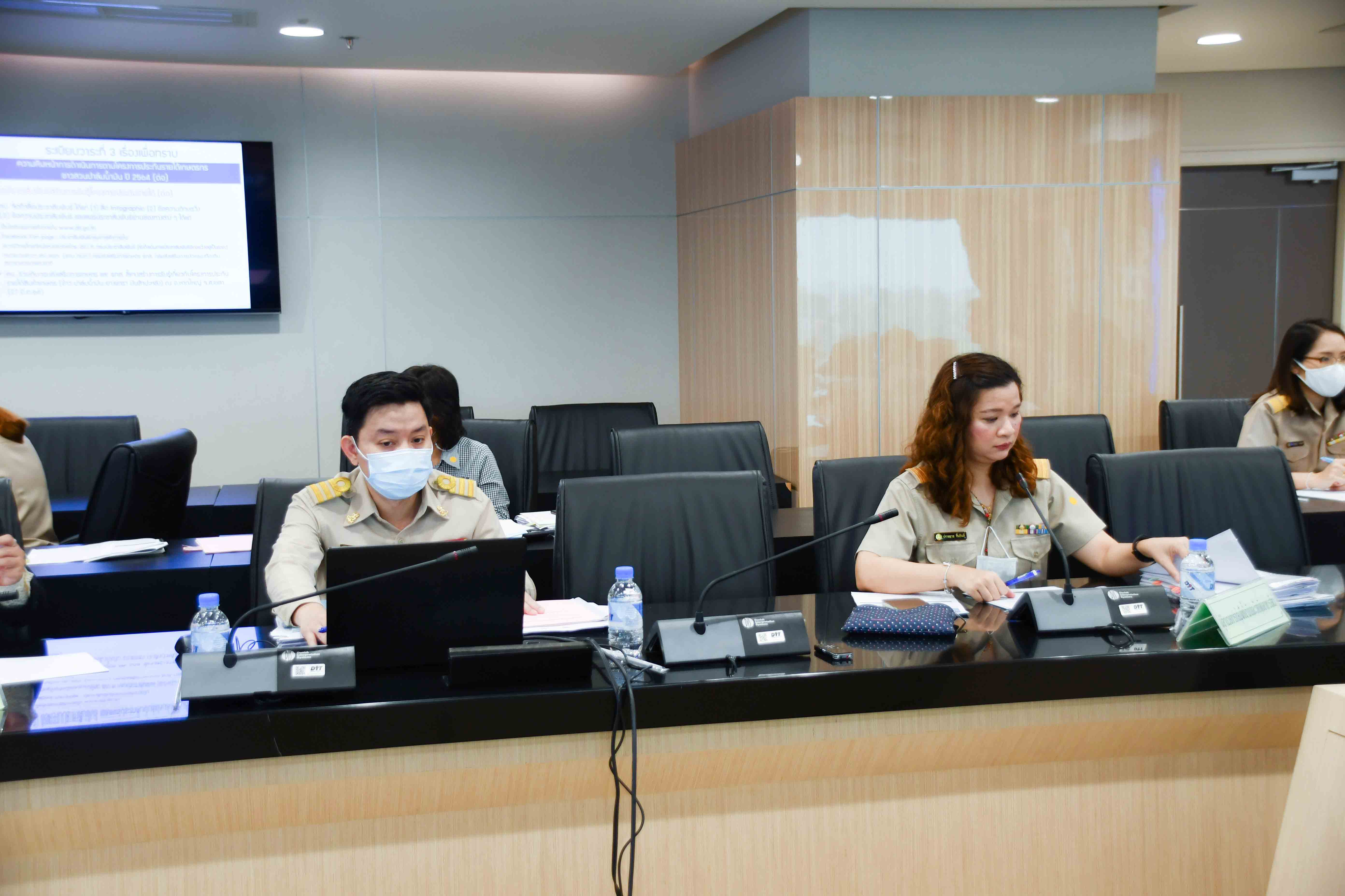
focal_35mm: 48
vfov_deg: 28.1
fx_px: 1793
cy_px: 448
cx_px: 672
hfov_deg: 41.1
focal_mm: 32
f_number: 4.2
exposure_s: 1/60
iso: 450
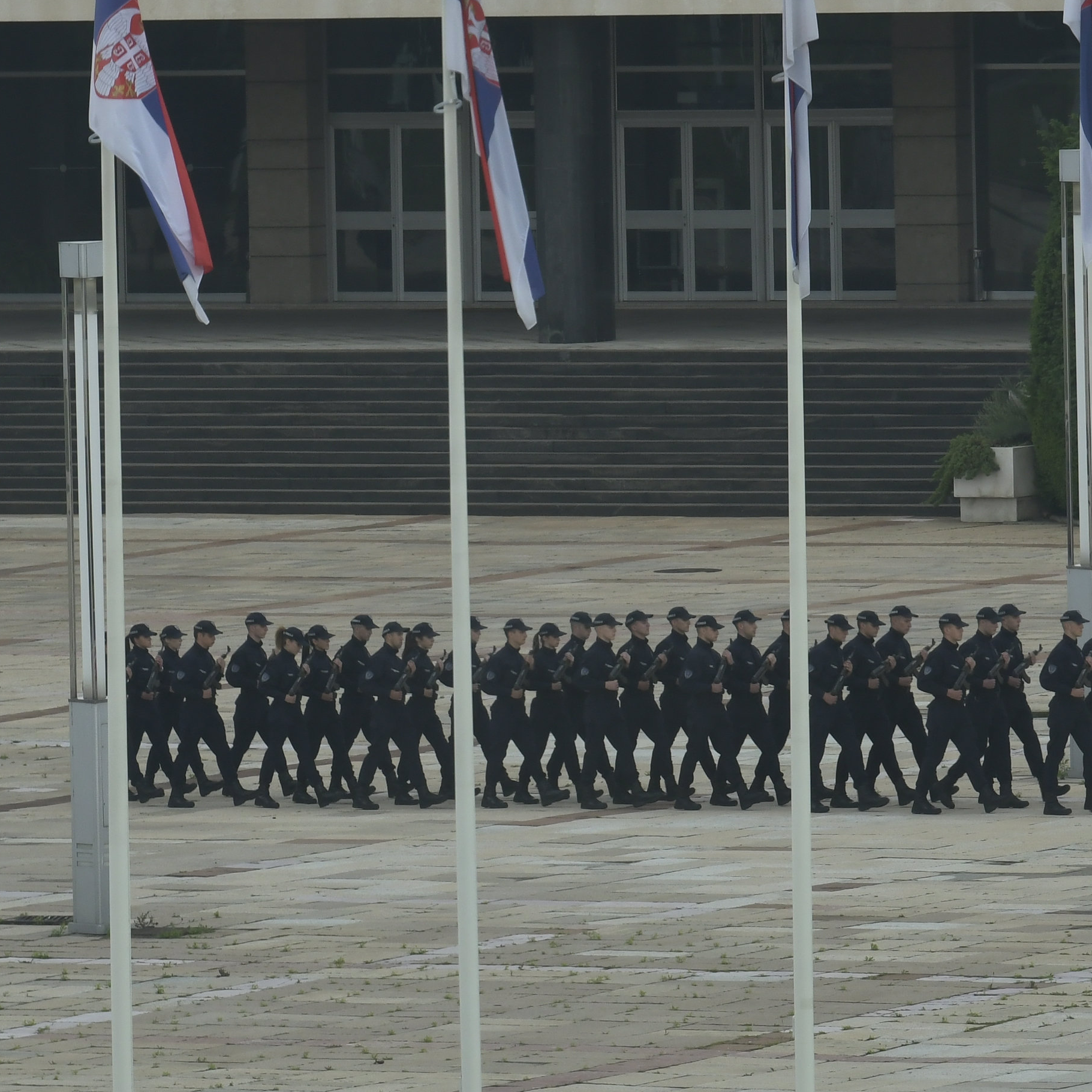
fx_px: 20629
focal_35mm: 578
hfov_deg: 3.0
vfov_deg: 3.0
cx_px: 284
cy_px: 684
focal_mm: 200
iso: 500
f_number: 9
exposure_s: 1/125
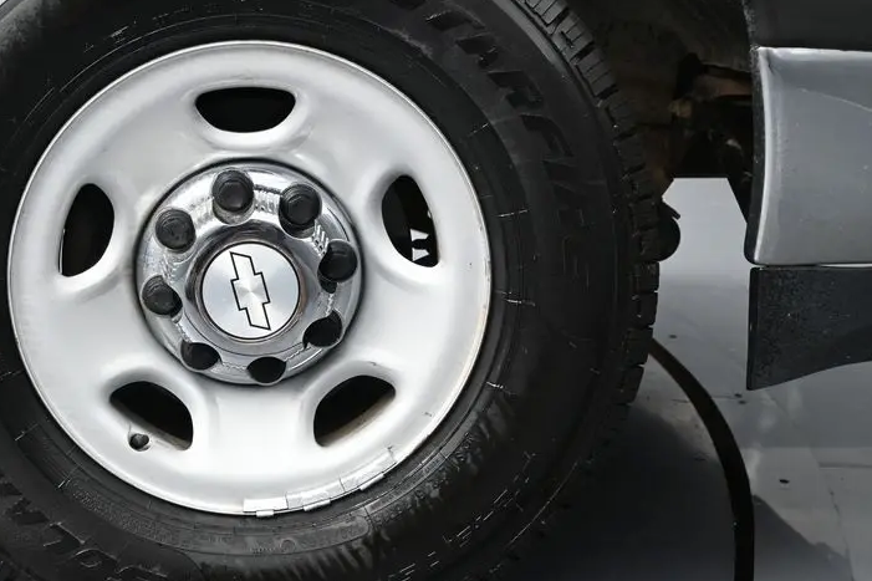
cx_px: 262
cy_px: 259
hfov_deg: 34.6
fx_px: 1380
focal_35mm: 57
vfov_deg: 23.8
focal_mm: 26
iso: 1100
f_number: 4.5
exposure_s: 1/125
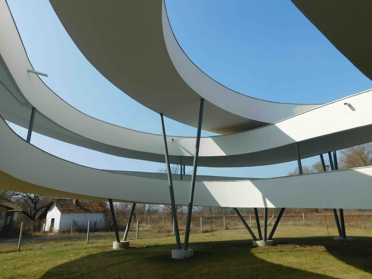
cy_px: 140
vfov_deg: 58.9
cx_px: 186
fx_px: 247
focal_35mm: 23
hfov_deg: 73.9
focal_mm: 4
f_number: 6
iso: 125
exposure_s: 1/640
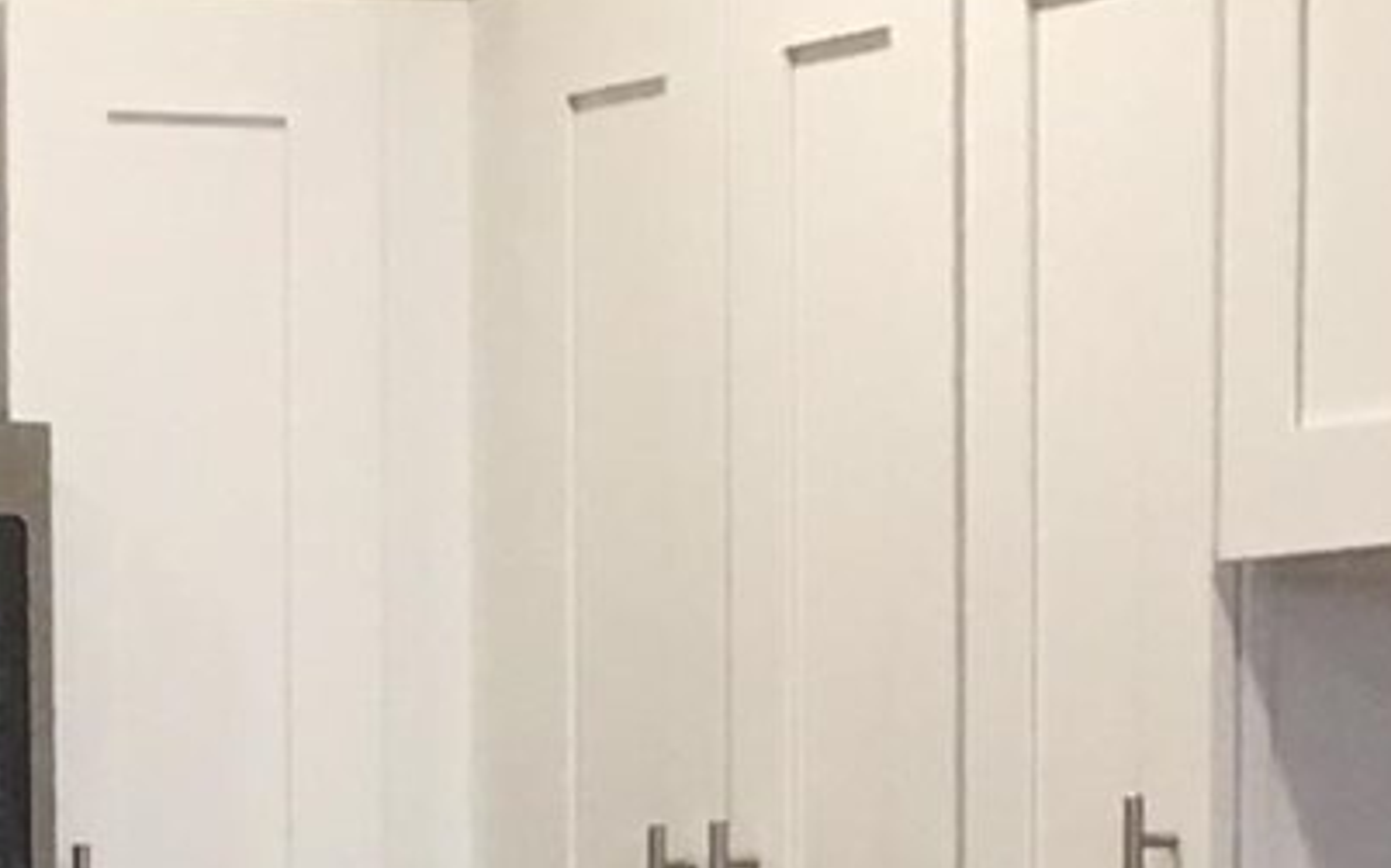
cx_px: -59
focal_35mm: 235
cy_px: 2231
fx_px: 8906
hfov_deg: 8.9
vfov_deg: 5.4
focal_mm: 4.15
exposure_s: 1/30
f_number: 2.2
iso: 40
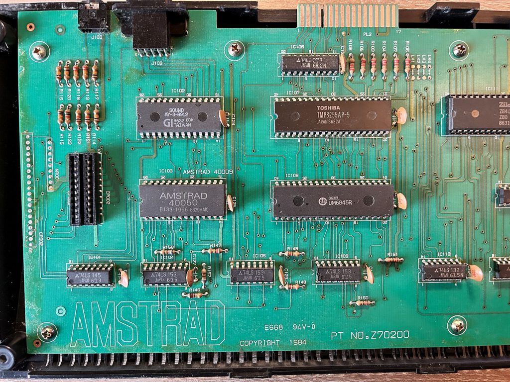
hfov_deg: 67.3
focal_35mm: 26
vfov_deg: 53.1
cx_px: 255
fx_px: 383
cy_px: 191
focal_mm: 5.7
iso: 500
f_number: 1.5
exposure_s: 1/60
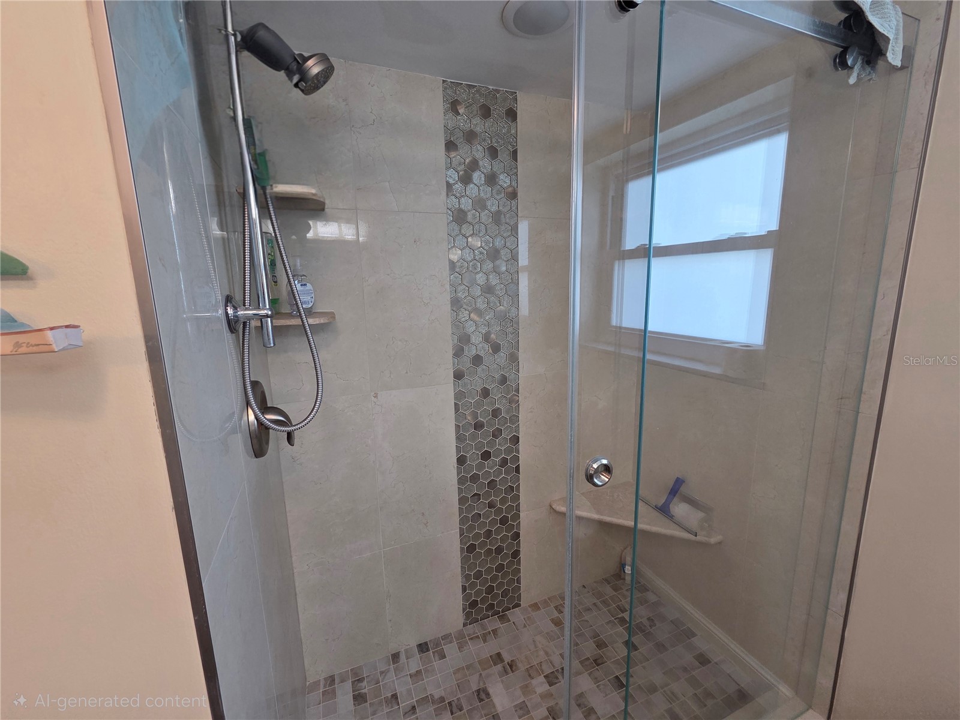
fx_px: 361
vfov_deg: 89.9
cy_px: 360
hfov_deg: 106.2
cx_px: 480
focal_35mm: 13
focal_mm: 2.2
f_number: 2.2
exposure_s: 1/120
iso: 80
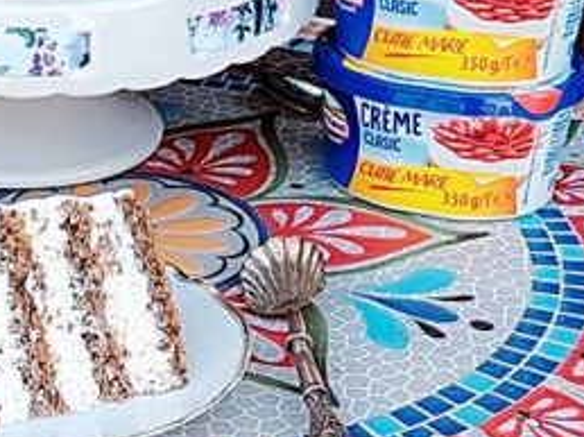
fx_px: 1921
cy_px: 87
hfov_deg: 17.1
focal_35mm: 114
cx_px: 109
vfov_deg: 12.9
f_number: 1.75
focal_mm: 5.25
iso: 157
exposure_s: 1/100
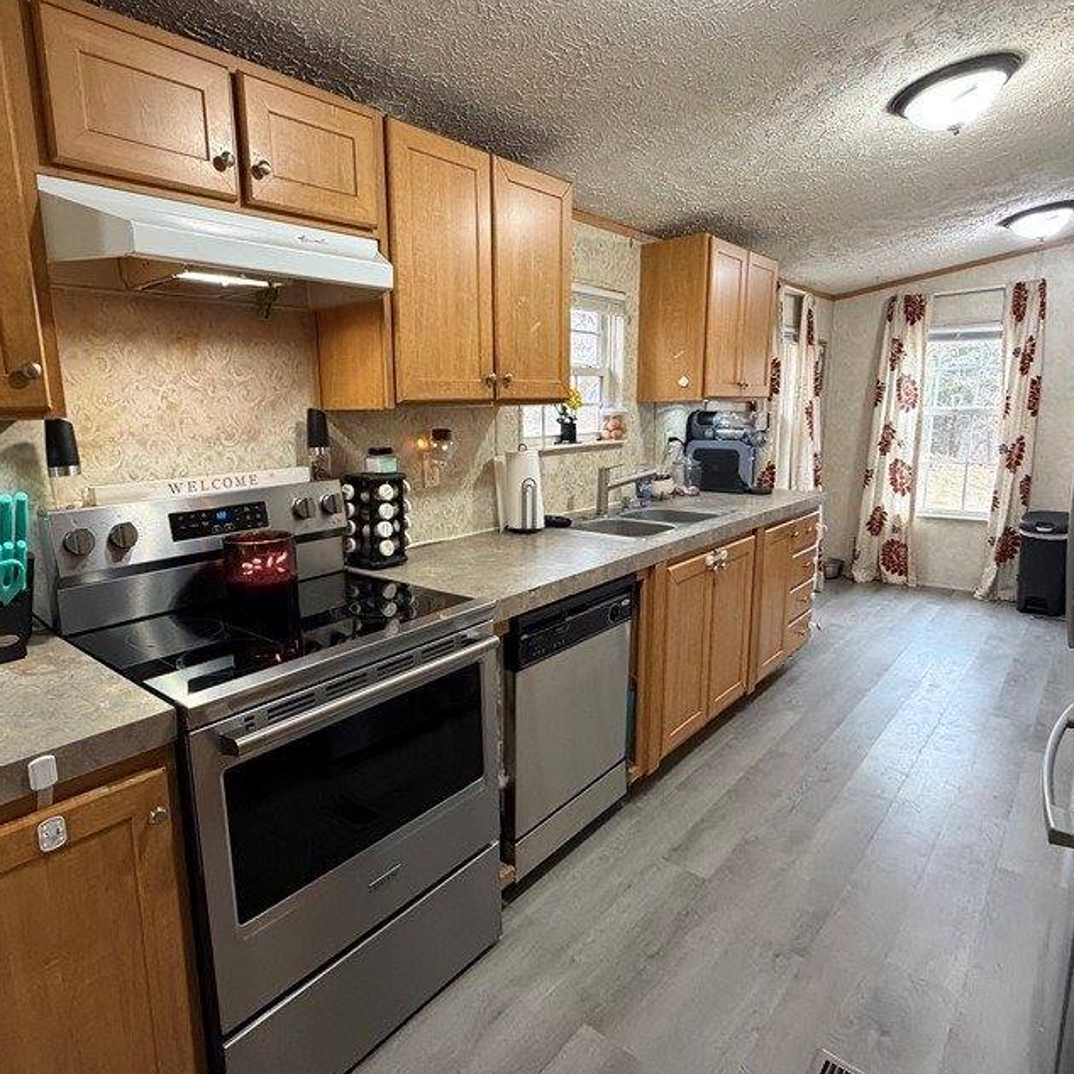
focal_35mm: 20
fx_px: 702
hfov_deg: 74.4
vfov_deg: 74.8
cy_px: 530
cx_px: 462
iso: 400
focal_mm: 2.22
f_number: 2.2
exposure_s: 1/60
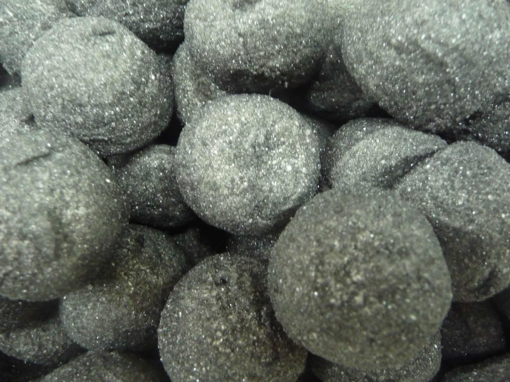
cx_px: 255
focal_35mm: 28
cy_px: 191
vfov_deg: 49.7
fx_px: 413
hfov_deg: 63.4
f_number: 3.3
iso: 800
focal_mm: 4.7
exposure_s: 1/13
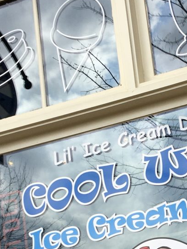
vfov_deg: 22.0
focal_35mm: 87
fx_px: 626
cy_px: 222
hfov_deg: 16.6
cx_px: 192
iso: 25
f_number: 2.2
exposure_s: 1/1374
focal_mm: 4.15
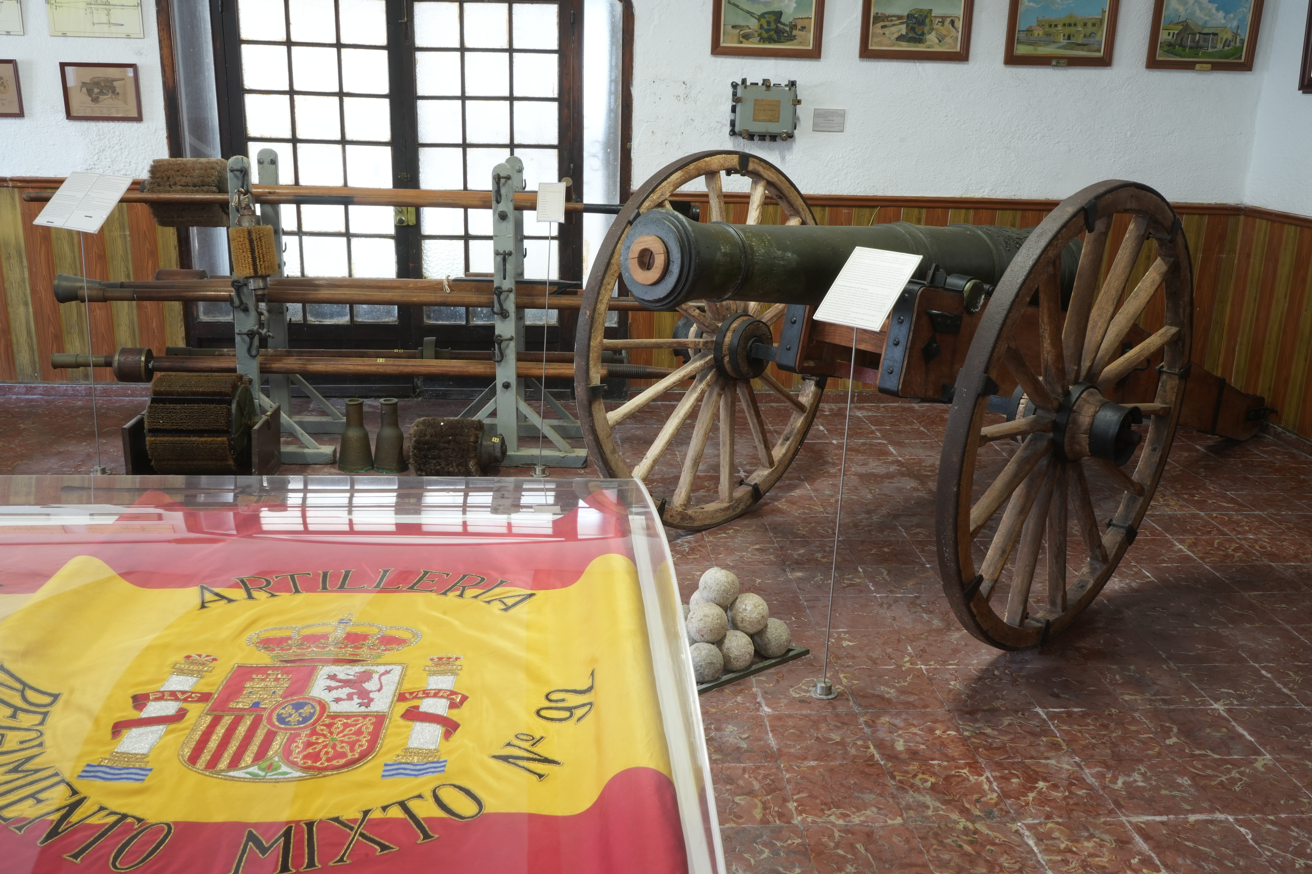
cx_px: 656
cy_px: 437
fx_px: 1166
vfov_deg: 41.1
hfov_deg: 58.7
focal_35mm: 32
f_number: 20
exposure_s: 2.5
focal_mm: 32
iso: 200
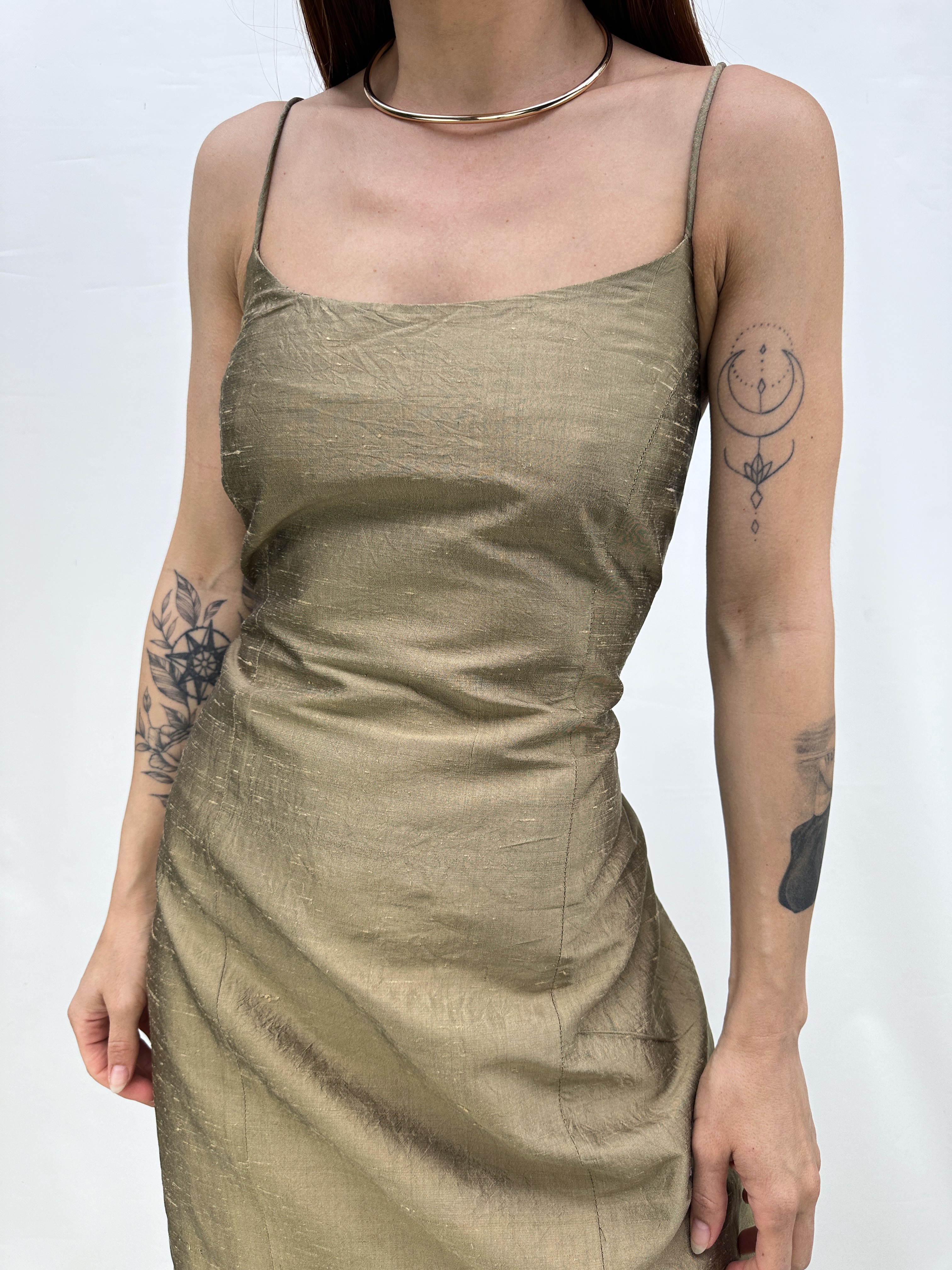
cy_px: 635
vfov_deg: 71.6
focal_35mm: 24
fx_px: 880
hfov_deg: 56.8
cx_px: 476
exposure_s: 1/626
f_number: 1.78
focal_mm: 6.86
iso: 80
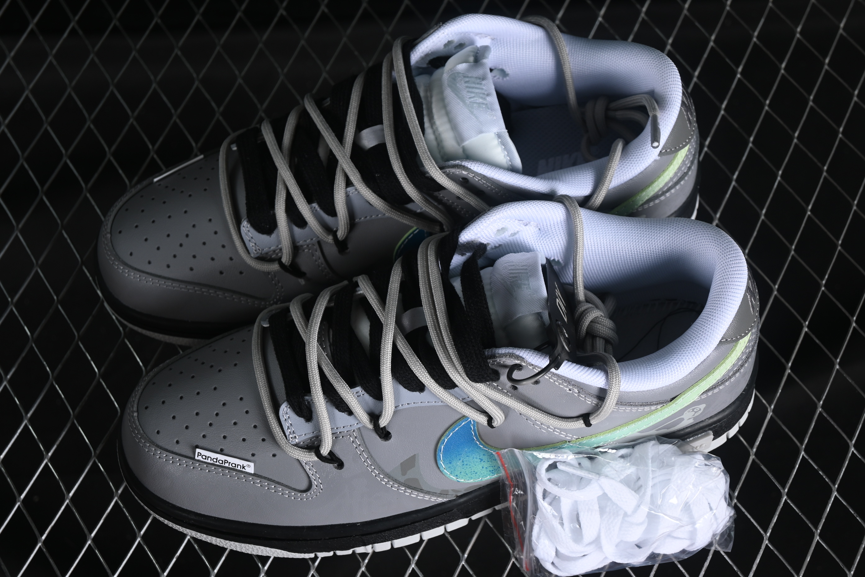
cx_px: 432
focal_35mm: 75
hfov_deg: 27.0
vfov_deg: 18.2
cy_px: 288
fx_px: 1802
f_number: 6.3
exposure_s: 1/80
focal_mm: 50
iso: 160
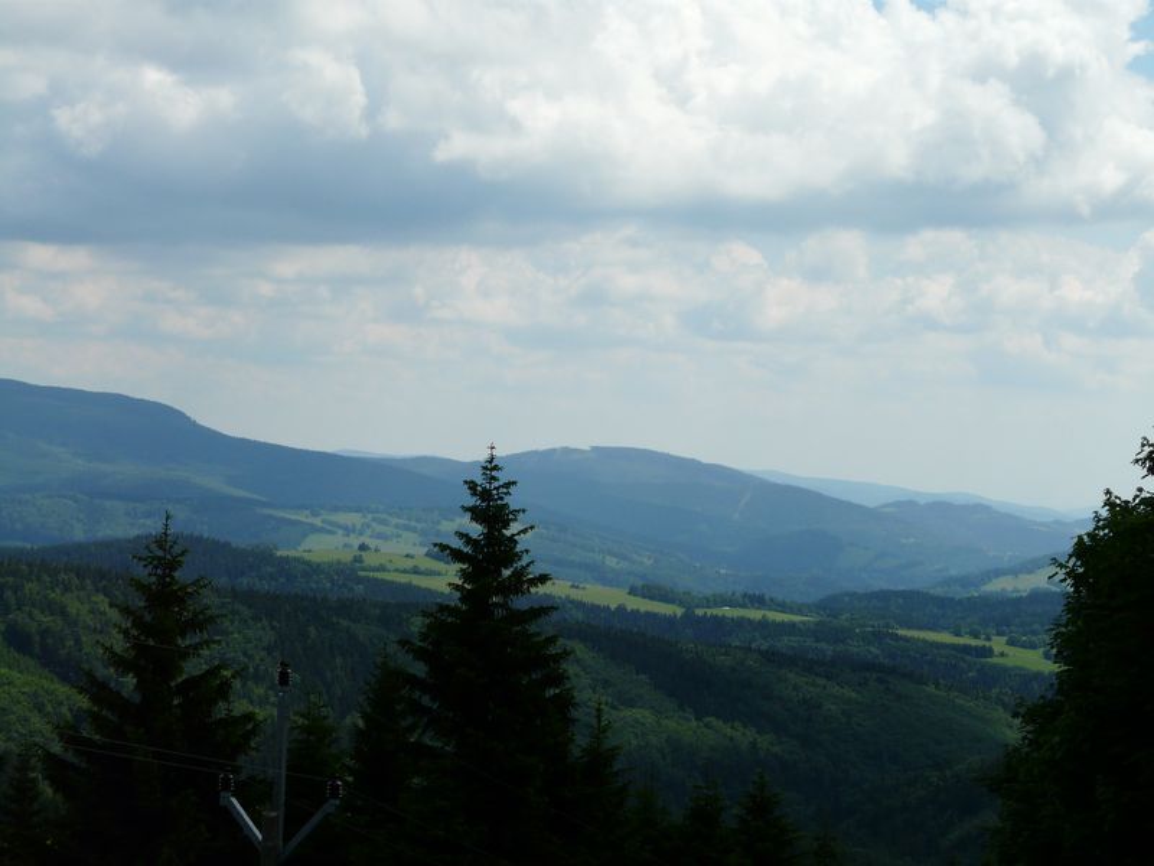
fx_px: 2834
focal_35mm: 85
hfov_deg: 23.0
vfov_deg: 17.4
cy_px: 433
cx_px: 577
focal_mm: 14
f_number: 7.1
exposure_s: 1/400
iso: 100
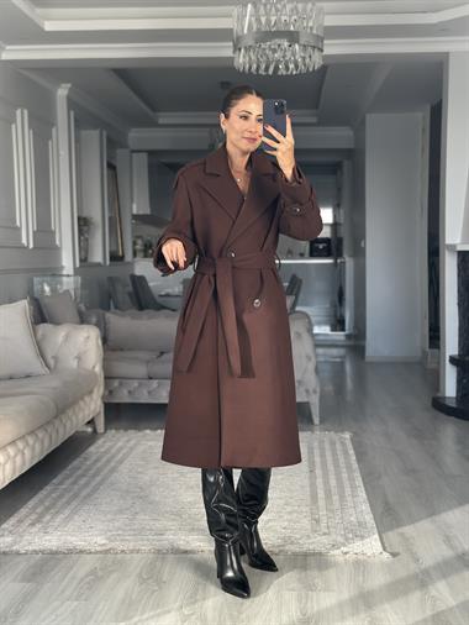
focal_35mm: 48
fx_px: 866
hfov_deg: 30.3
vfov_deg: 39.6
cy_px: 312
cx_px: 234
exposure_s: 1/172
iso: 100
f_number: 1.78
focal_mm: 6.86
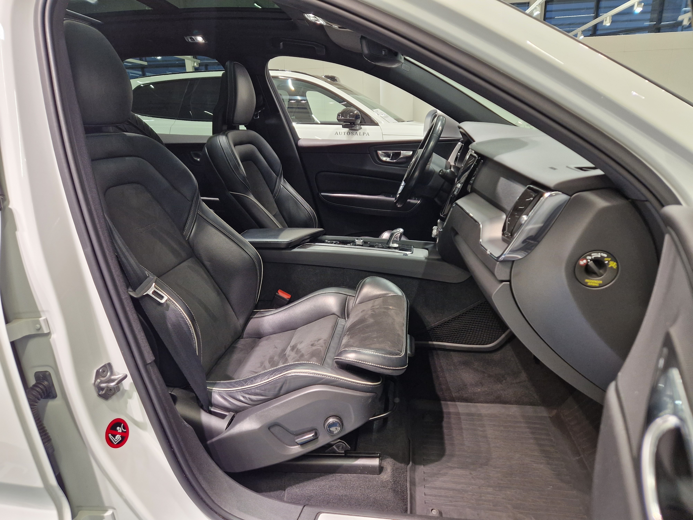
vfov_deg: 58.9
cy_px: 260
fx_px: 460
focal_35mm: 23
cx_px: 346
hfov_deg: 73.9
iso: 250
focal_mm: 5.4
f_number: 1.8
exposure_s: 1/100
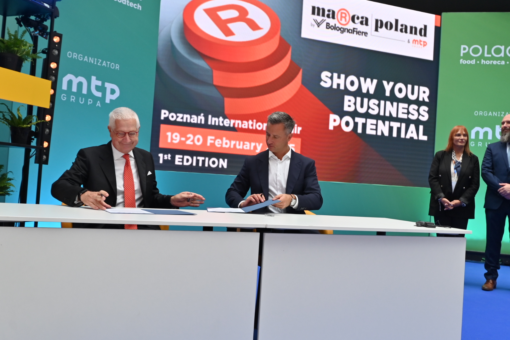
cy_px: 170
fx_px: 510
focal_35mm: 36
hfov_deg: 53.1
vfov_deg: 36.9
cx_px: 255
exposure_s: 1/200
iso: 320
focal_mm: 24
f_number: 4.5
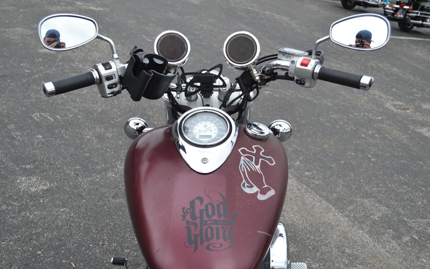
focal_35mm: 45
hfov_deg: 44.8
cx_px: 216
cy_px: 144
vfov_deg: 28.9
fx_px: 522
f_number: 5.6
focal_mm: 29
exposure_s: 1/125
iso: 200
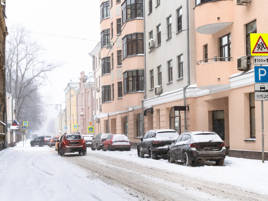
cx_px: 134
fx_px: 465
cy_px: 100
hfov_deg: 32.2
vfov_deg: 24.4
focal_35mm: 60
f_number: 6.3
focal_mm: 30
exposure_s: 1/40
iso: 320
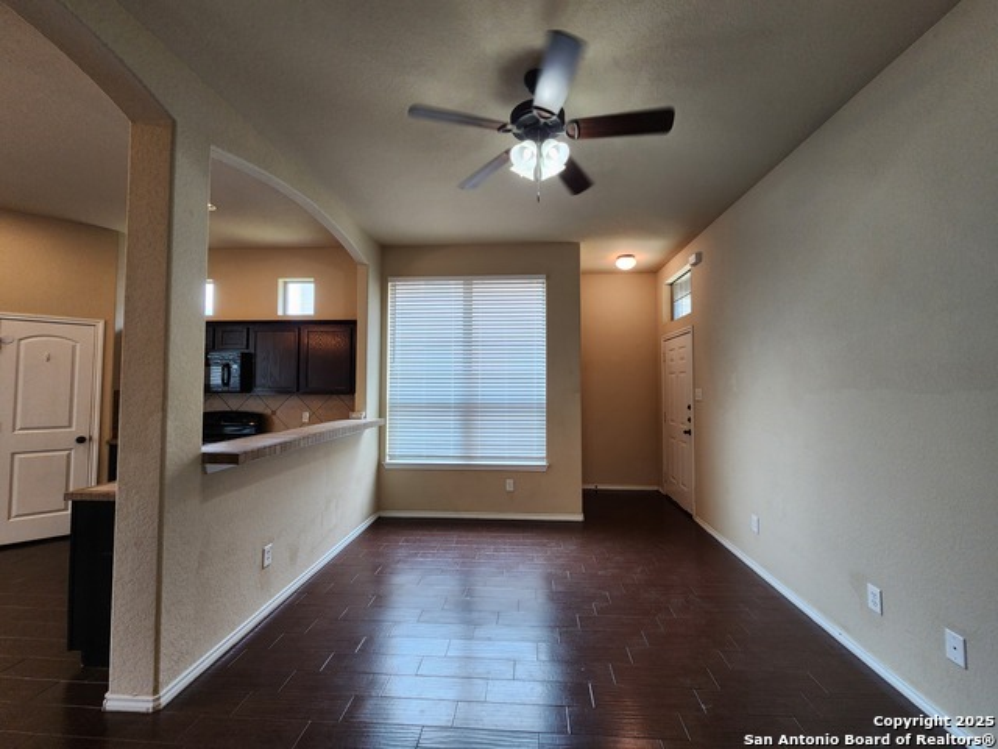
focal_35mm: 13
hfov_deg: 106.2
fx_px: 375
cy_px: 374
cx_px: 499
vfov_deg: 89.9
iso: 100
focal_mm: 2.2
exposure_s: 1/60
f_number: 2.2
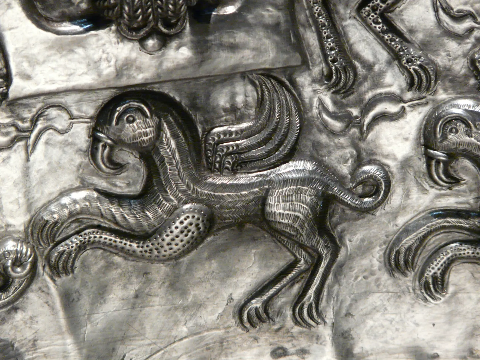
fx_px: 4756
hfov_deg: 5.8
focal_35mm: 343
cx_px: 240
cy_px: 180
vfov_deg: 4.3
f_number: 3.6
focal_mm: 56.4
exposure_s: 1/10
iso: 400
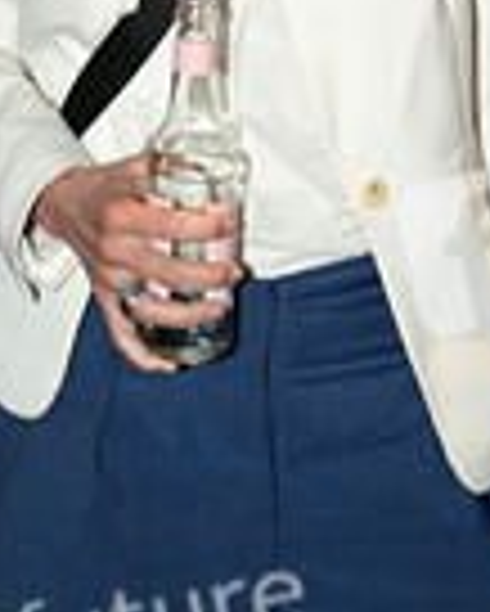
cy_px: 4
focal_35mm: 110
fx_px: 1992
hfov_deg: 14.0
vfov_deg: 17.1
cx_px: 220
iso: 1600
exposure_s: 1/200
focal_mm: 40
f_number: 4.5
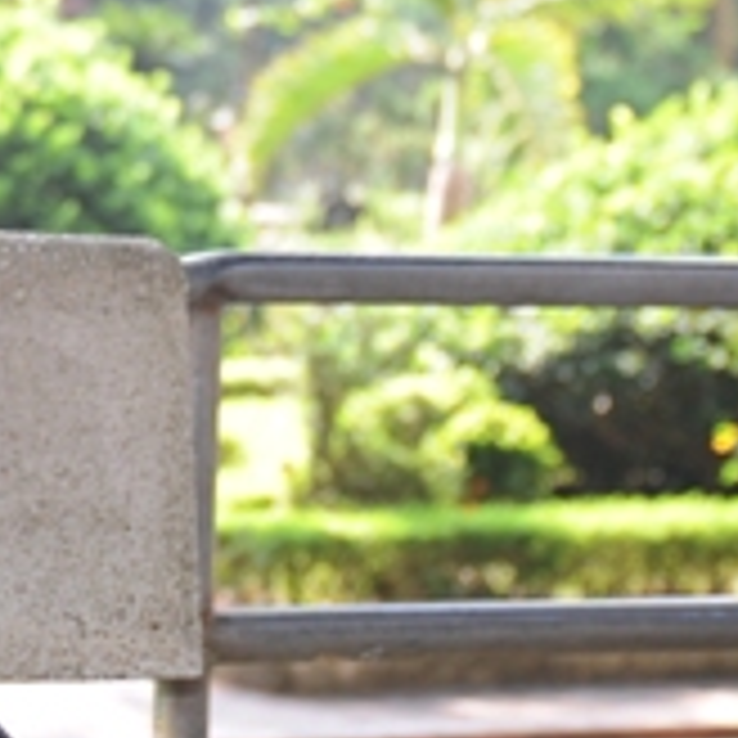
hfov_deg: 9.5
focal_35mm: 180
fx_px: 4342
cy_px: 27
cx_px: -290
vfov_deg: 9.7
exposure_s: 1/50
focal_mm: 58
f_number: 4.5
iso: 200
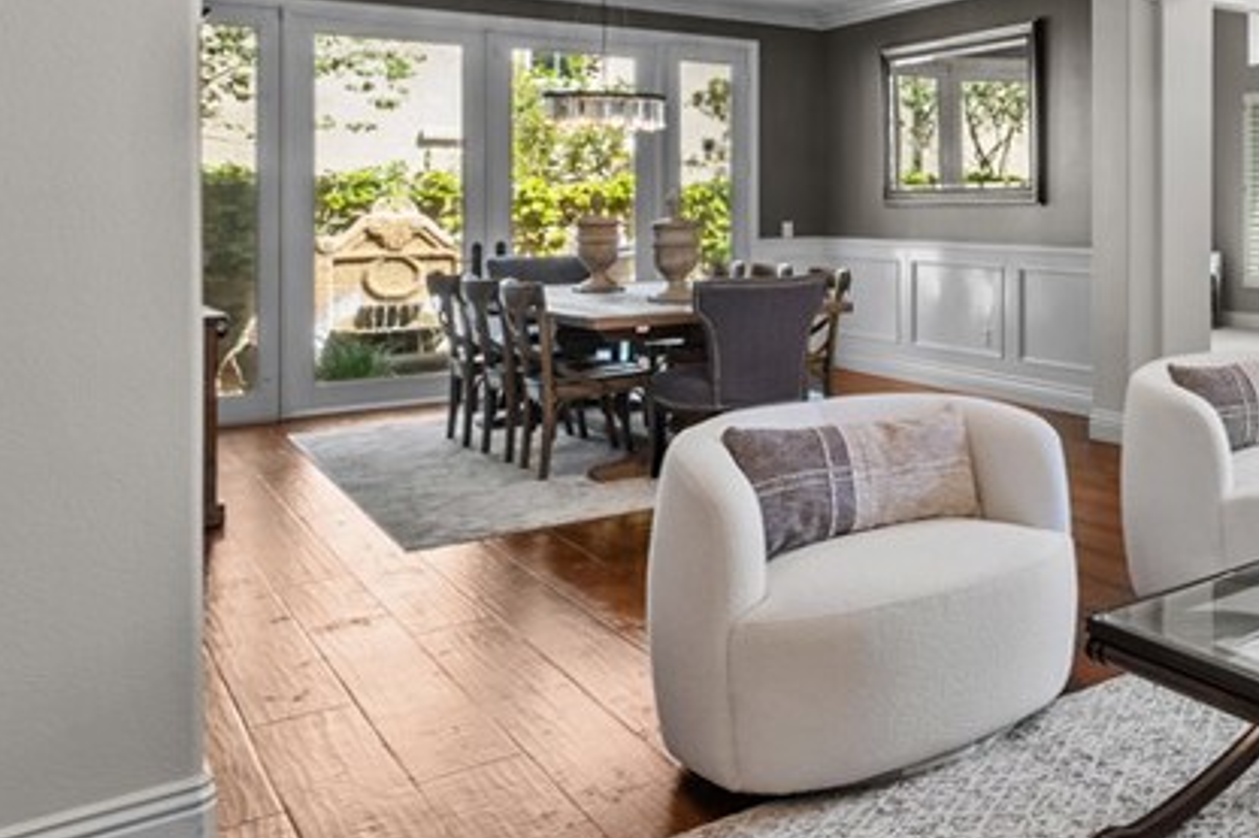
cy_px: 201
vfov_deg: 39.9
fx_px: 1119
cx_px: 1477
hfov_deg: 41.8
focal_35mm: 32
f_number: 9
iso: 200
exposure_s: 1/2.5
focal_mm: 13
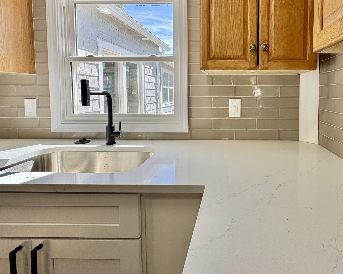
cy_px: 102
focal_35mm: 20
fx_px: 203
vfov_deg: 67.0
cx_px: 226
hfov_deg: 78.0
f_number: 2.2
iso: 40
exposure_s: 1/240
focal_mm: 2.22
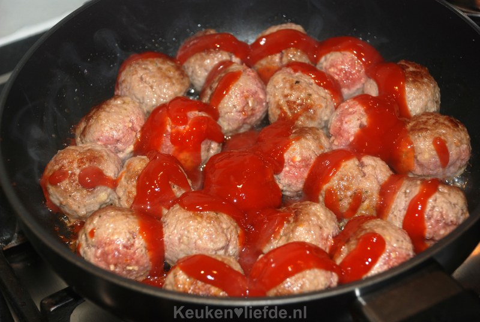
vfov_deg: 14.8
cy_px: 161
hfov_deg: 21.9
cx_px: 240
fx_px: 1242
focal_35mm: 93
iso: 200
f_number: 5.3
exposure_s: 1/60
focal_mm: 62
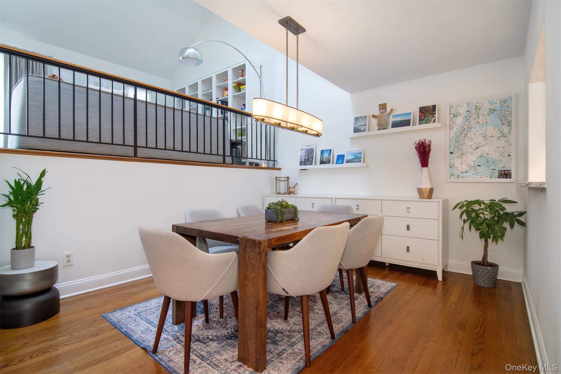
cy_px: 187
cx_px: 280
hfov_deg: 95.0
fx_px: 257
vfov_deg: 72.0
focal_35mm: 16
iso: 640
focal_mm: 11
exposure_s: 1/8
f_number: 11
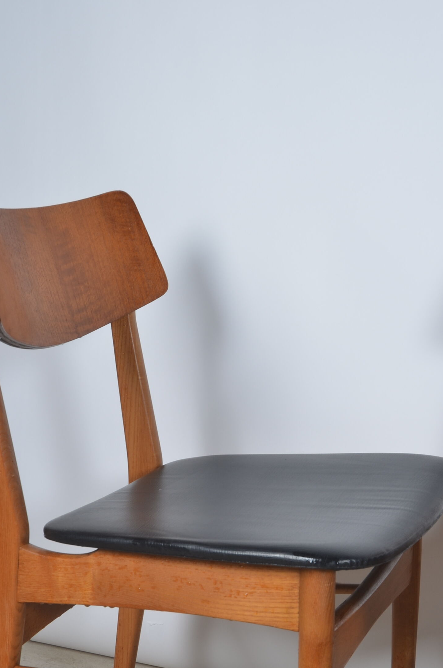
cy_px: 542
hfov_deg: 24.0
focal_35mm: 56
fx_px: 1038
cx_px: 171
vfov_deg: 34.5
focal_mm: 22
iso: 100
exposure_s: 1/125
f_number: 11
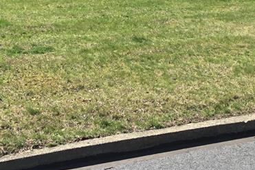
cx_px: 154
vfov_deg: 15.0
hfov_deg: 22.8
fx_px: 630
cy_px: -11
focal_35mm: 89
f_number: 2.4
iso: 25
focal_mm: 3.3
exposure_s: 1/721
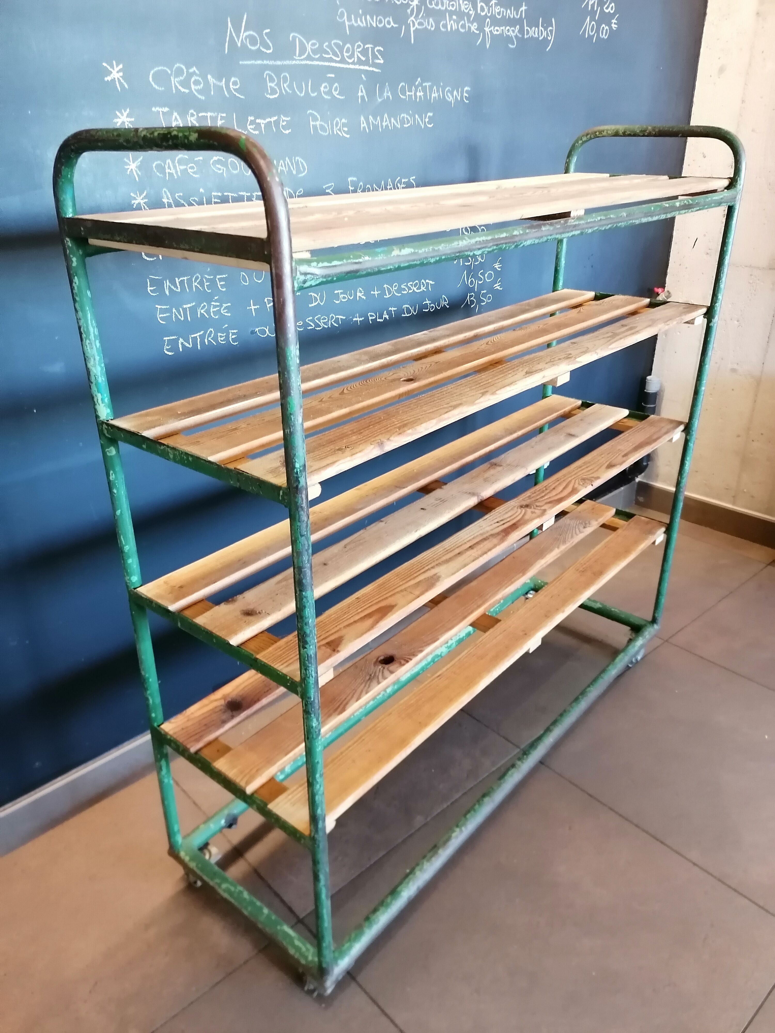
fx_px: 806
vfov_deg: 65.3
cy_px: 516
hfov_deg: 51.4
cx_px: 388
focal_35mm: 27
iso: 500
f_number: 1.8
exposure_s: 1/20
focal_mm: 4.75
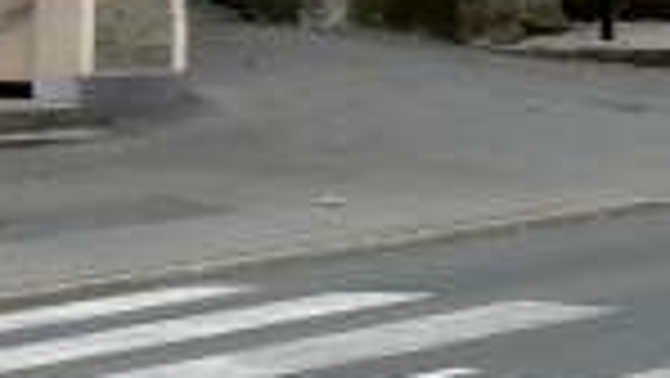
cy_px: -418
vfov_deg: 6.7
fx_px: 3111
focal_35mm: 175
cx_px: 1156
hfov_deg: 11.5
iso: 80
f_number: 6.3
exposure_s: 1/400
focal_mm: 6.6
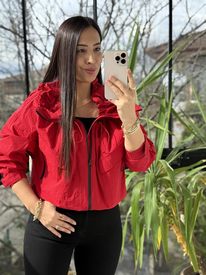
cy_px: 155
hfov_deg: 26.6
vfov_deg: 34.9
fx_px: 436
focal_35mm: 55
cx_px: 92
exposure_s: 1/490
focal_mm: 6.76
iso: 100
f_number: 1.78
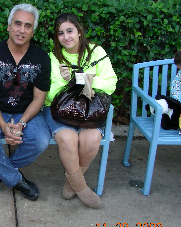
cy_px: 119
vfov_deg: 31.4
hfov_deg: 24.4
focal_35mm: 60
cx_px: 5
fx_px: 402
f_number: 3.5
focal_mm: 6.3
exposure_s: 1/30
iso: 50
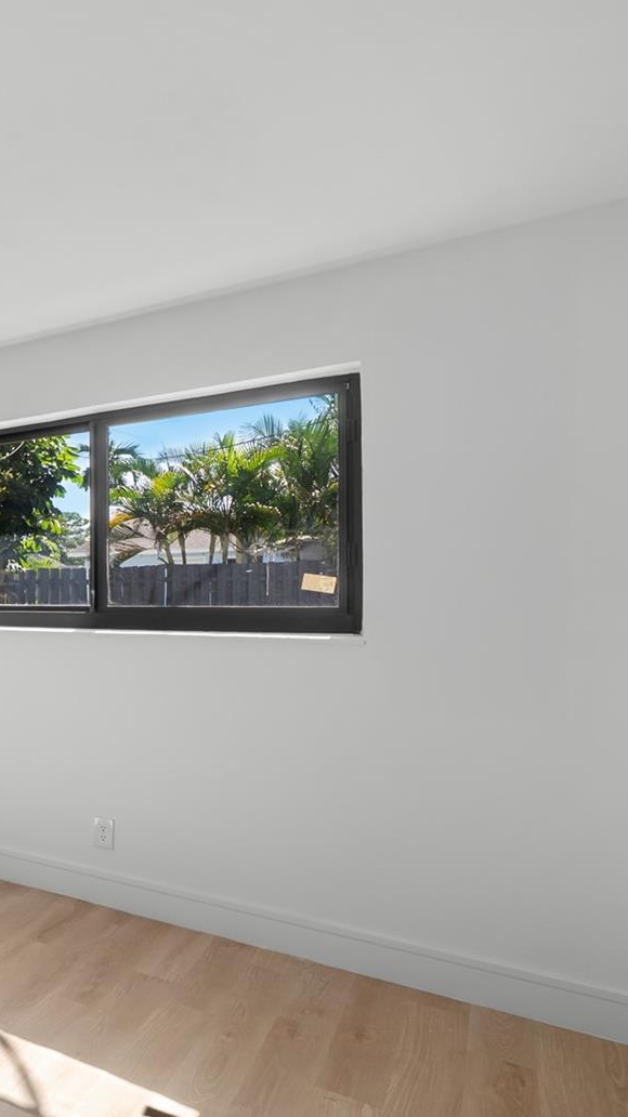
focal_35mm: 26
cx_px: -213
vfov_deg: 71.9
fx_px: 770
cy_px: 554
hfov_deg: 32.0
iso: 500
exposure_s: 1/50
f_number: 9
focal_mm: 16
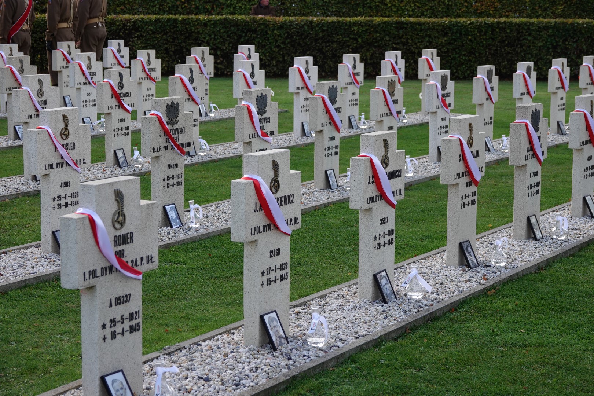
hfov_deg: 26.3
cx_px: 297
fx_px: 1270
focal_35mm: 77
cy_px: 198
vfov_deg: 17.7
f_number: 3.5
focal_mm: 28.07
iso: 100
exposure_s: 1/250
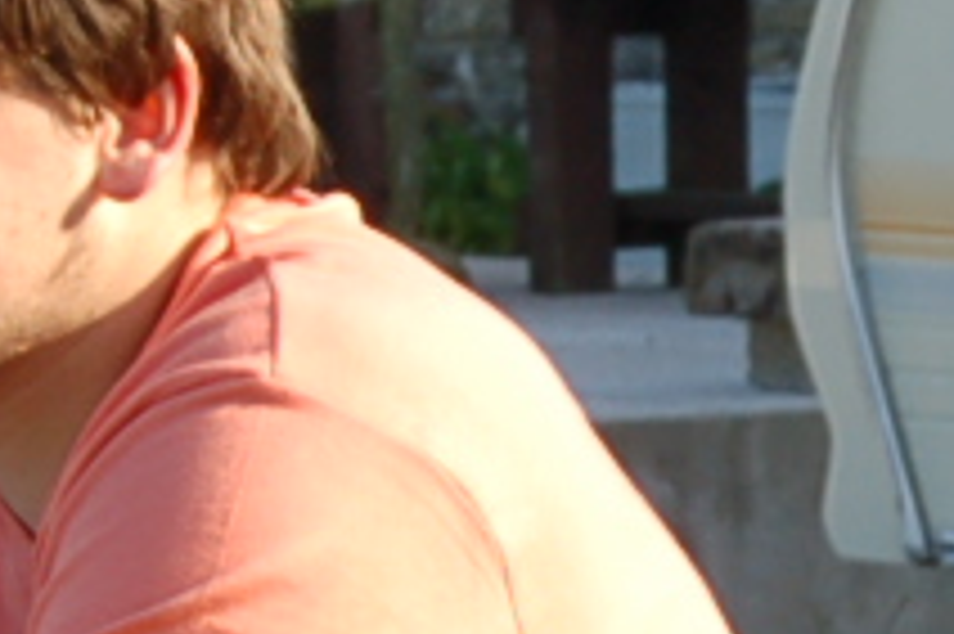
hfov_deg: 6.2
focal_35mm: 330
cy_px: 477
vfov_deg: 4.2
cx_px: 932
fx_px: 8726
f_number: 6.3
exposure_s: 1/320
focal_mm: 31
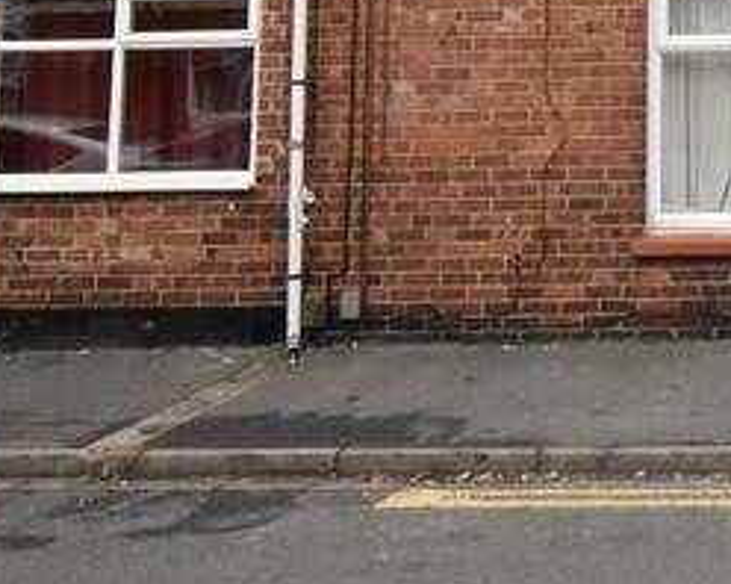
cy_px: -75
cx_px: 902
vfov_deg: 22.4
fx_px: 1382
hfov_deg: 26.1
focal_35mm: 64
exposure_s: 1/4000
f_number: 4.8
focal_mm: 11
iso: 2800
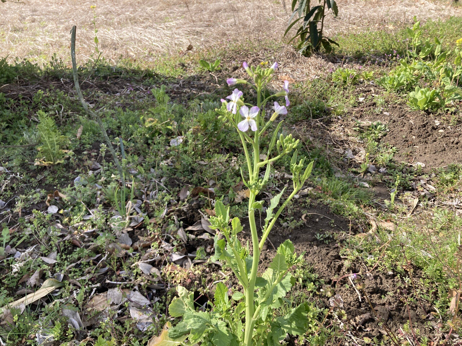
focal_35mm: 28
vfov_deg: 49.7
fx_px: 374
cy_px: 173
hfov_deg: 63.4
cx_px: 231
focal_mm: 3.99
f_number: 1.8
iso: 20
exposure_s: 1/738
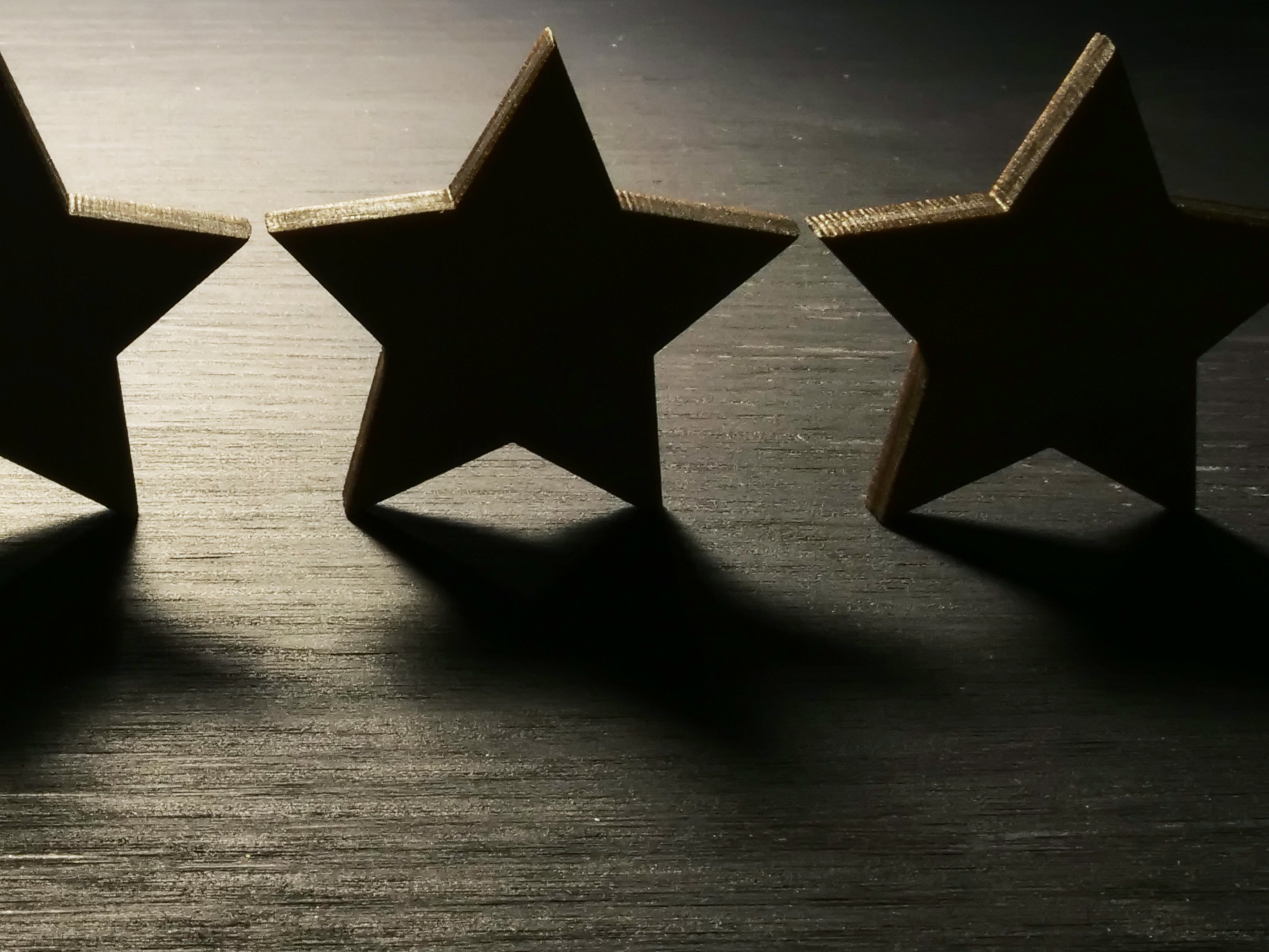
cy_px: 601
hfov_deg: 20.7
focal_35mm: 90
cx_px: -145
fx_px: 3300
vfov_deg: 16.4
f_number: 14
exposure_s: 1/8
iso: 200
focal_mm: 17
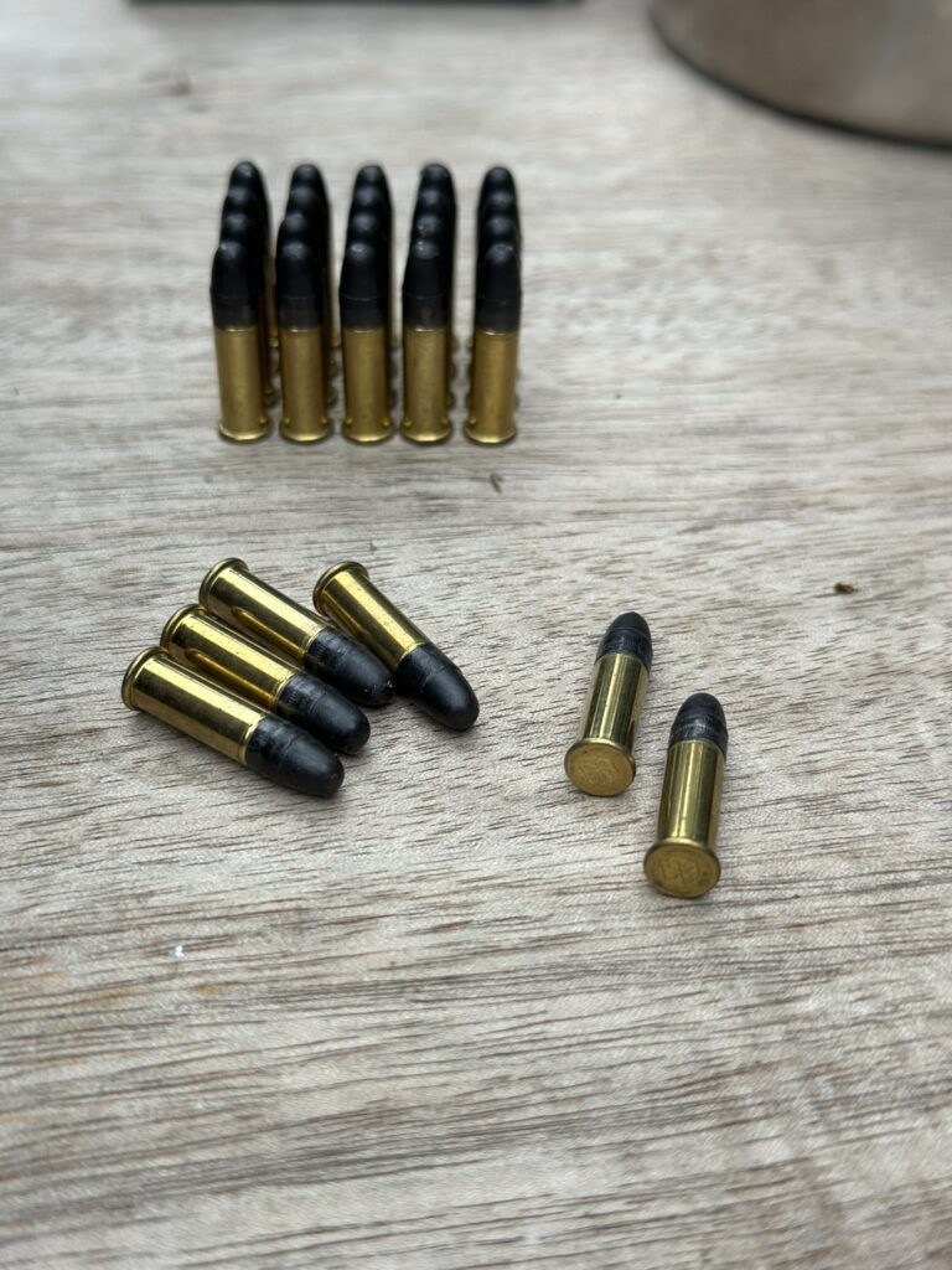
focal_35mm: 48
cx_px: 476
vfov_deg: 39.7
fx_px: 1760
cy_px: 635
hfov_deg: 30.3
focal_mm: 6.86
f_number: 1.78
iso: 80
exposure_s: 1/980
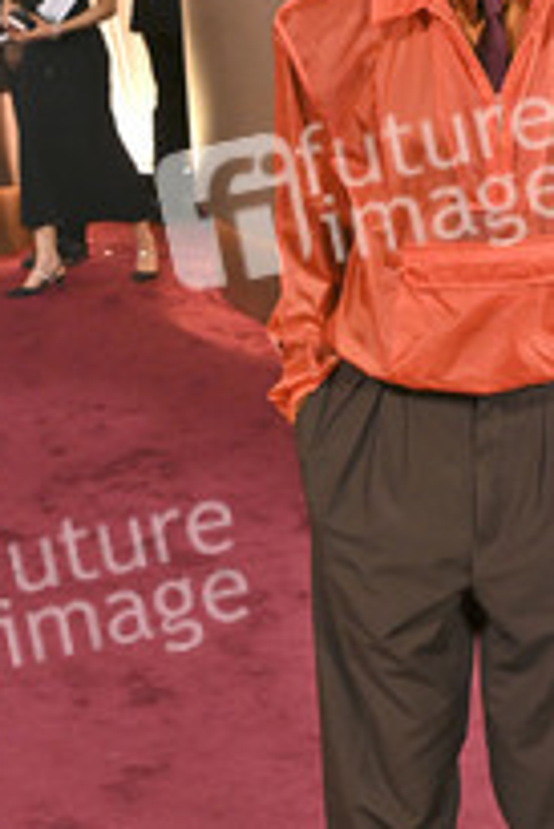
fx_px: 1705
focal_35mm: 74
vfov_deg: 27.3
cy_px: 396
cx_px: 481
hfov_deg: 18.2
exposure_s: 1/320
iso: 2500
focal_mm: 38
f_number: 5.6
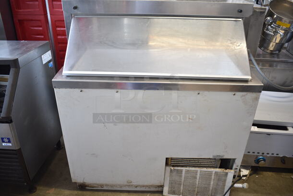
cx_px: 146
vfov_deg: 43.7
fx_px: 244
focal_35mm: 30
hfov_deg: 61.9
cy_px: 98
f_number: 3.5
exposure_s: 1/30
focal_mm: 20
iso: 280
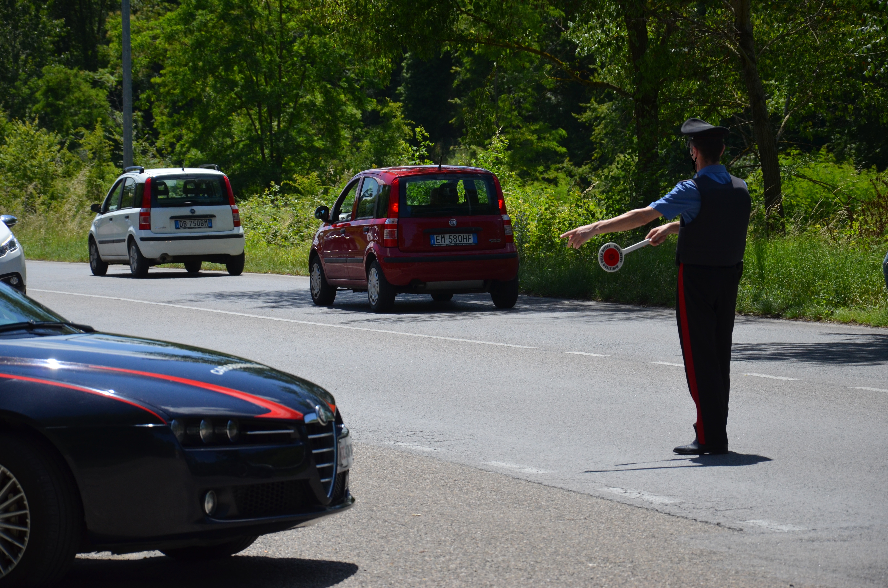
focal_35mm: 158
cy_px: 294
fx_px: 3877
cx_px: 444
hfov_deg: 13.1
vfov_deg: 8.7
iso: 400
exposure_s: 1/1600
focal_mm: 105
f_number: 6.3
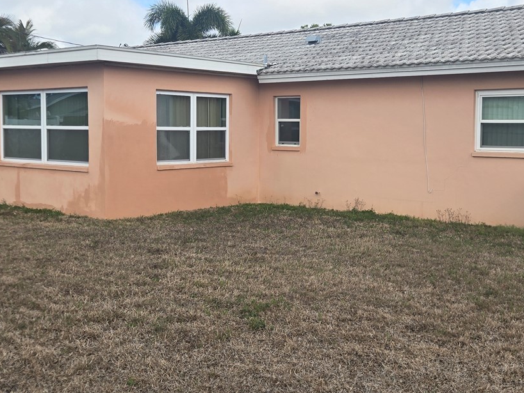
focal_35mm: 45
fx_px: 681
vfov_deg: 32.2
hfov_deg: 42.1
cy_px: 183
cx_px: 279
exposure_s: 1/1129
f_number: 1.8
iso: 25
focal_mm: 5.4
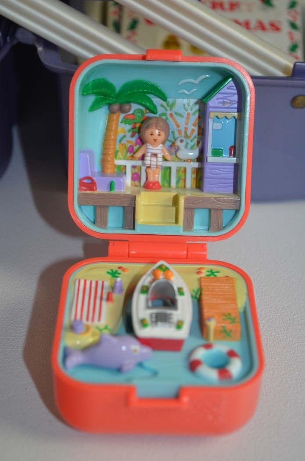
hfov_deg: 20.1
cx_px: 152
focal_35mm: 68
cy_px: 230
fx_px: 862
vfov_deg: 29.9
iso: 1000
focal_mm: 45
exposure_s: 1/60
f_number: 5.3
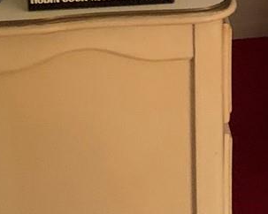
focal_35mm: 134
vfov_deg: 10.9
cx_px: 376
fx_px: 1062
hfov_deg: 13.7
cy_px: -154
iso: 640
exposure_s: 1/24
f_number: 1.8
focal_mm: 4.25
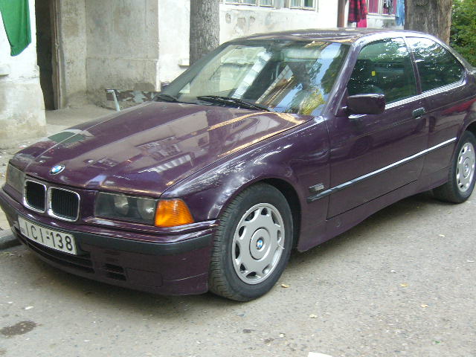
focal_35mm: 45
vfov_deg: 32.2
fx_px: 619
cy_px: 178
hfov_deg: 42.1
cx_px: 238
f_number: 2.9
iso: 100
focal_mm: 6
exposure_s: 1/20
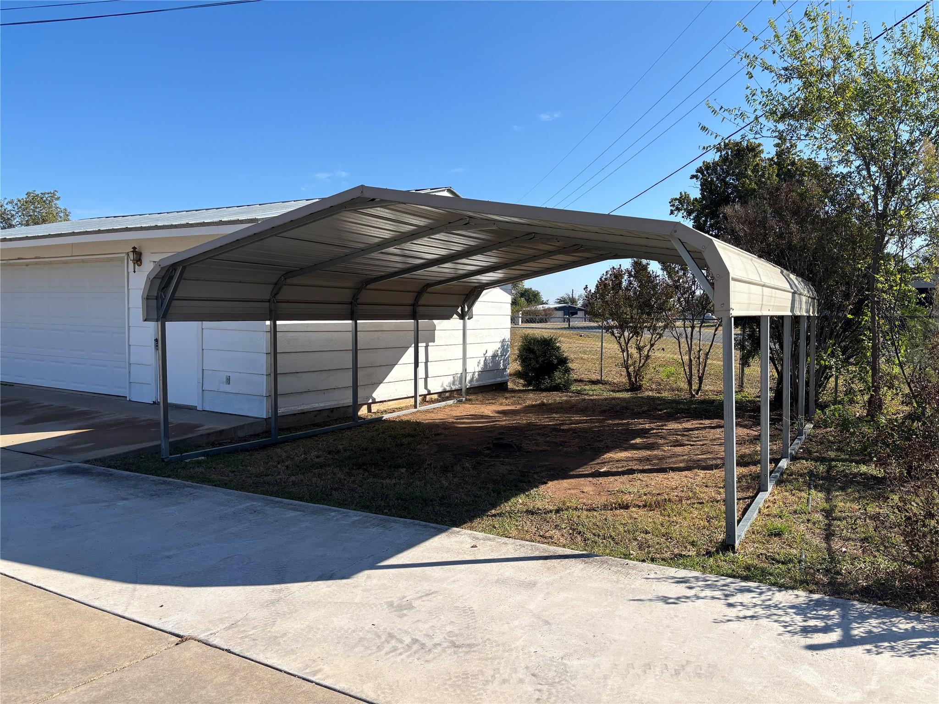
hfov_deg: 67.3
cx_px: 470
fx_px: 705
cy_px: 352
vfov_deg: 53.1
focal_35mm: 26
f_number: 1.6
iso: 50
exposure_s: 1/3021
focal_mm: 5.96
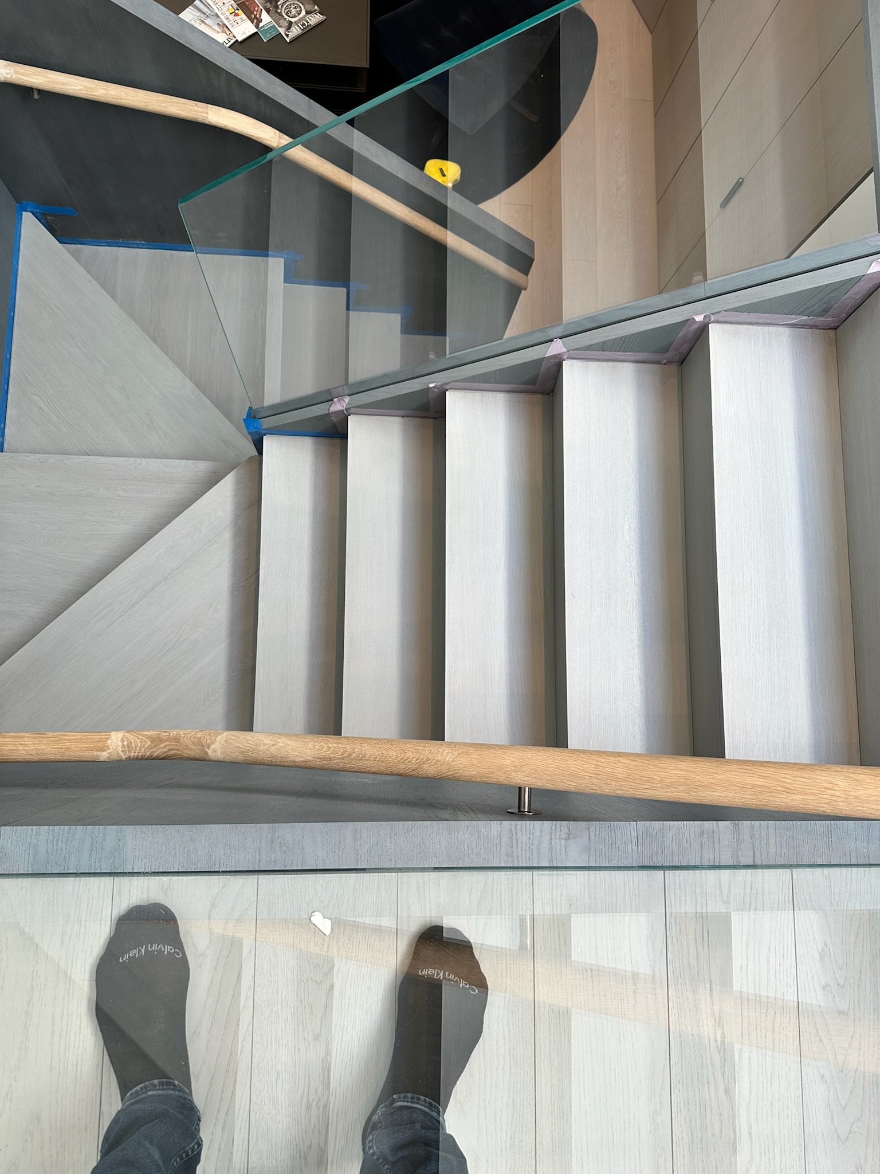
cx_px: 440
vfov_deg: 71.6
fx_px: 813
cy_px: 587
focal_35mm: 24
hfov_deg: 56.8
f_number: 1.78
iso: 64
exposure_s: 1/120
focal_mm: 6.86
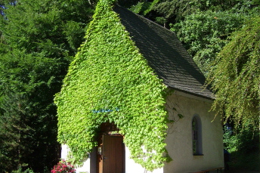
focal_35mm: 53
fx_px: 383
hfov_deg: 37.5
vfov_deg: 25.5
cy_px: 81
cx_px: 130
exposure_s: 1/250
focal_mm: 7.8
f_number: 6.4
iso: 100
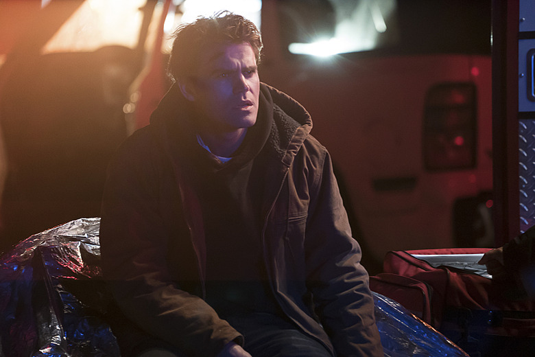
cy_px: 178
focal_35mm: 200
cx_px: 268
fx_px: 2972
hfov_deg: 10.3
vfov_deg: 6.9
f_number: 4
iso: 6400
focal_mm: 200
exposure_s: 1/40
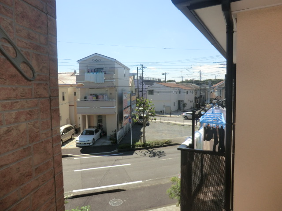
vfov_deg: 56.8
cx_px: 141
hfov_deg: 71.6
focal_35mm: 24
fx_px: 196
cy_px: 106
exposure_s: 1/800
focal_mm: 4.3
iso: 80
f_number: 3.2
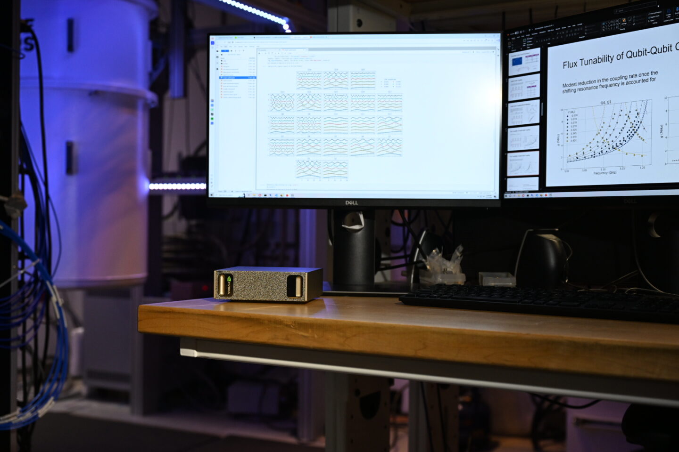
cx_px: 340
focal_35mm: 46
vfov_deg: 29.2
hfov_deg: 42.7
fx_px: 868
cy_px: 226
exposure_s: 1/250
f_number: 4
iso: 1600
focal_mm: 46
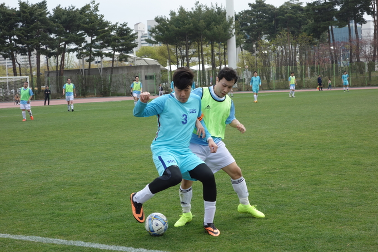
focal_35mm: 69
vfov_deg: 19.7
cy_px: 126
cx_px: 189
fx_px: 724
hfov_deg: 29.3
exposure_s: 1/400
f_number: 5.6
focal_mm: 25.63
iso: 125
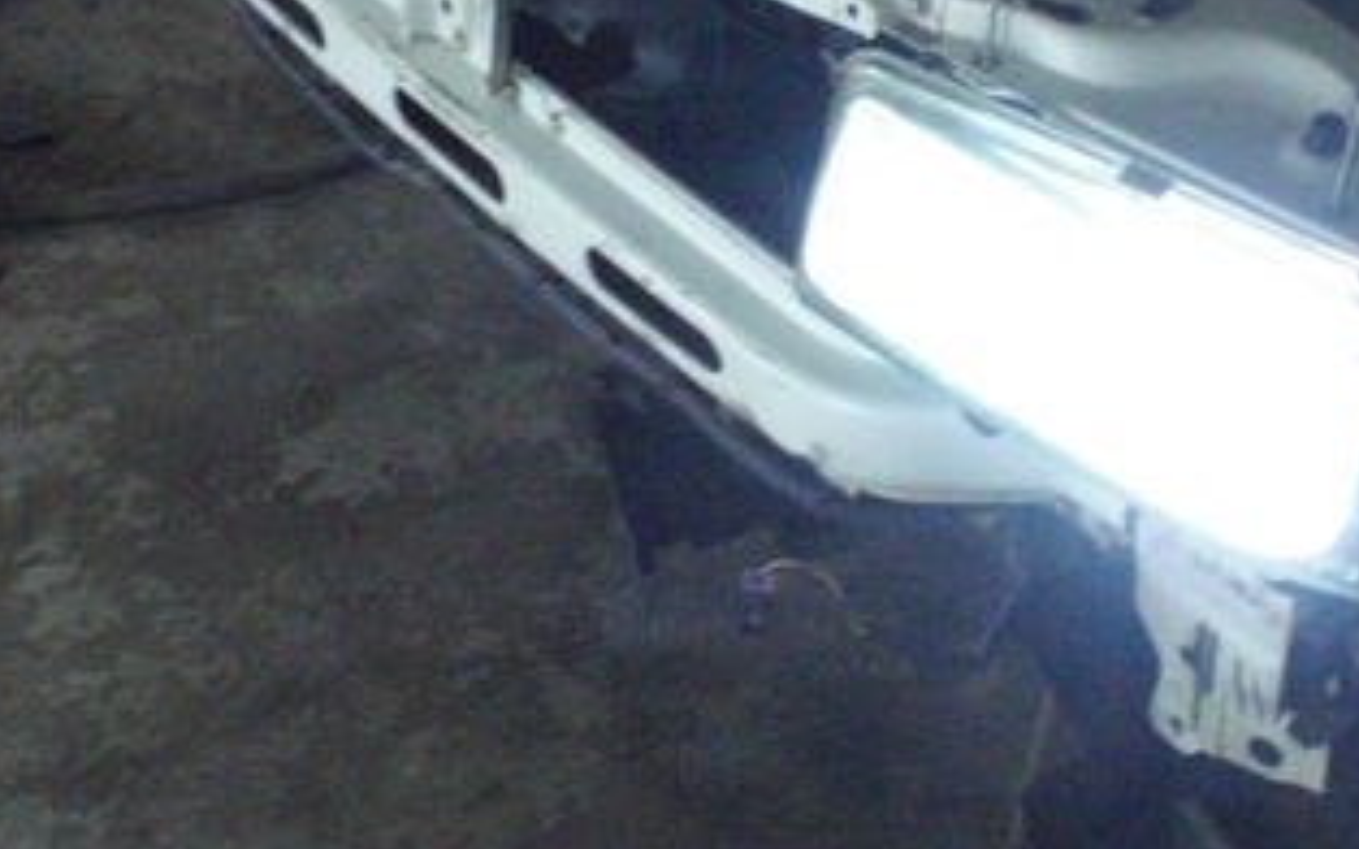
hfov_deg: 25.2
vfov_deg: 15.8
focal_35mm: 82
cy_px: 126
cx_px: 710
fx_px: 3036
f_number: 3.1
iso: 800
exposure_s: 1/40
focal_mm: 6.3
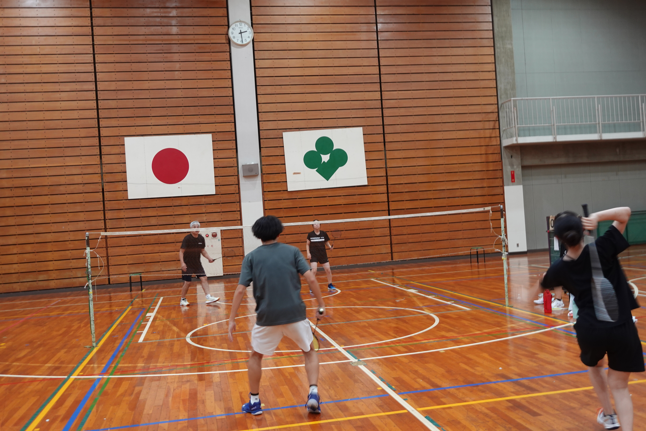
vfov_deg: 36.9
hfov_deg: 53.1
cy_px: 216
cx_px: 323
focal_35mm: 36
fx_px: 646
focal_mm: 13.76
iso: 250
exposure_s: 1/40
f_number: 2.8
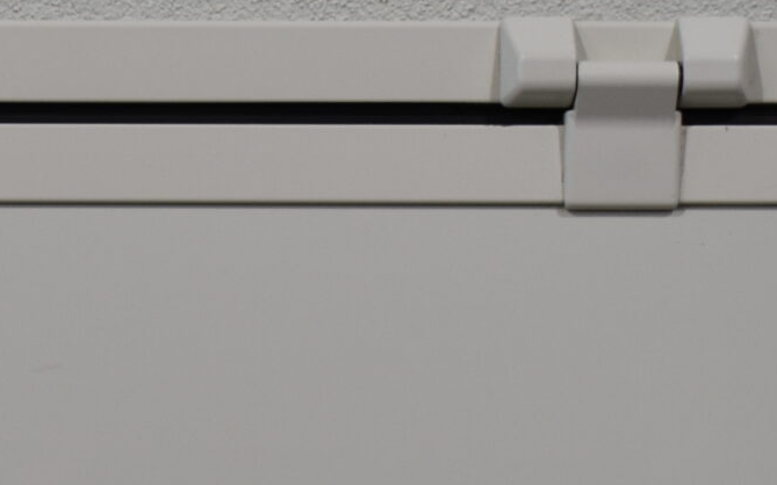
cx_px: -146
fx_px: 4955
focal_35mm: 234
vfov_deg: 5.6
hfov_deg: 8.9
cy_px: 743
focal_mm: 40
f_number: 5.6
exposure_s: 1/125
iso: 250
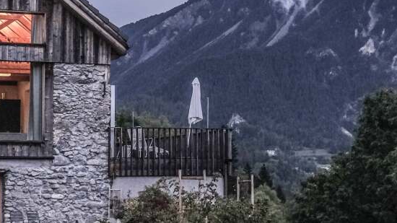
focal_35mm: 100
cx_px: 224
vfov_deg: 12.1
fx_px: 1052
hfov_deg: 21.4
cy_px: 113
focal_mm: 23
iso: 2500
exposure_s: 1/250
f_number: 3.6
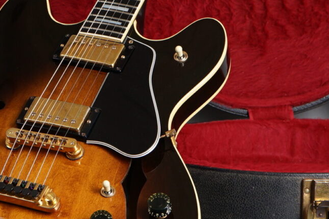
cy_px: 39
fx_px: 1598
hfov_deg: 11.7
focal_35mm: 175
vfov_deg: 7.8
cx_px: 32
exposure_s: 1/160
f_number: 9
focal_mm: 55
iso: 160
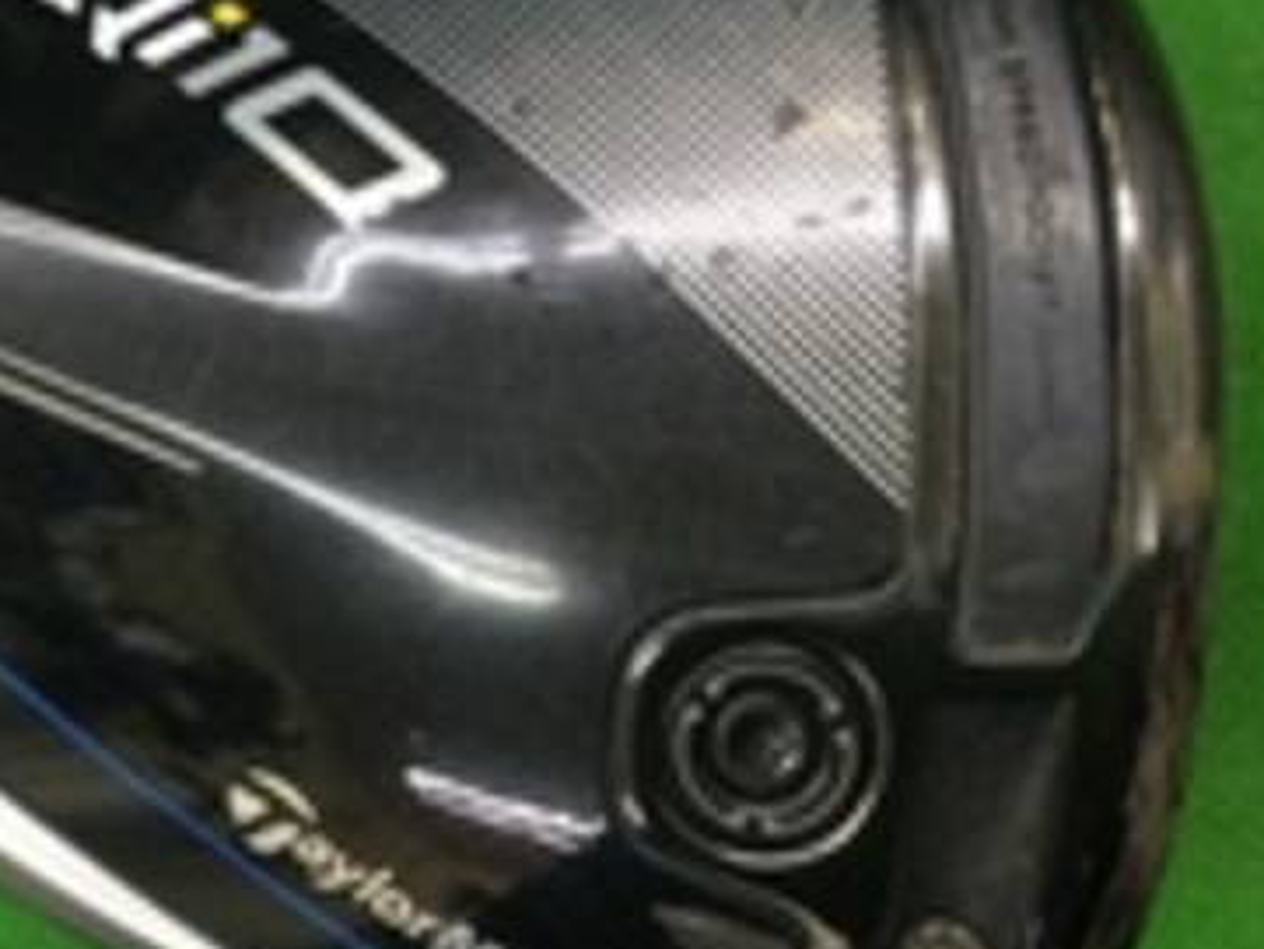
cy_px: 469
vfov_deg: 26.6
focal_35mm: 55
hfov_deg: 34.5
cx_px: 382
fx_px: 2009
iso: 125
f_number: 2.4
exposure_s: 1/30
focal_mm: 3.3
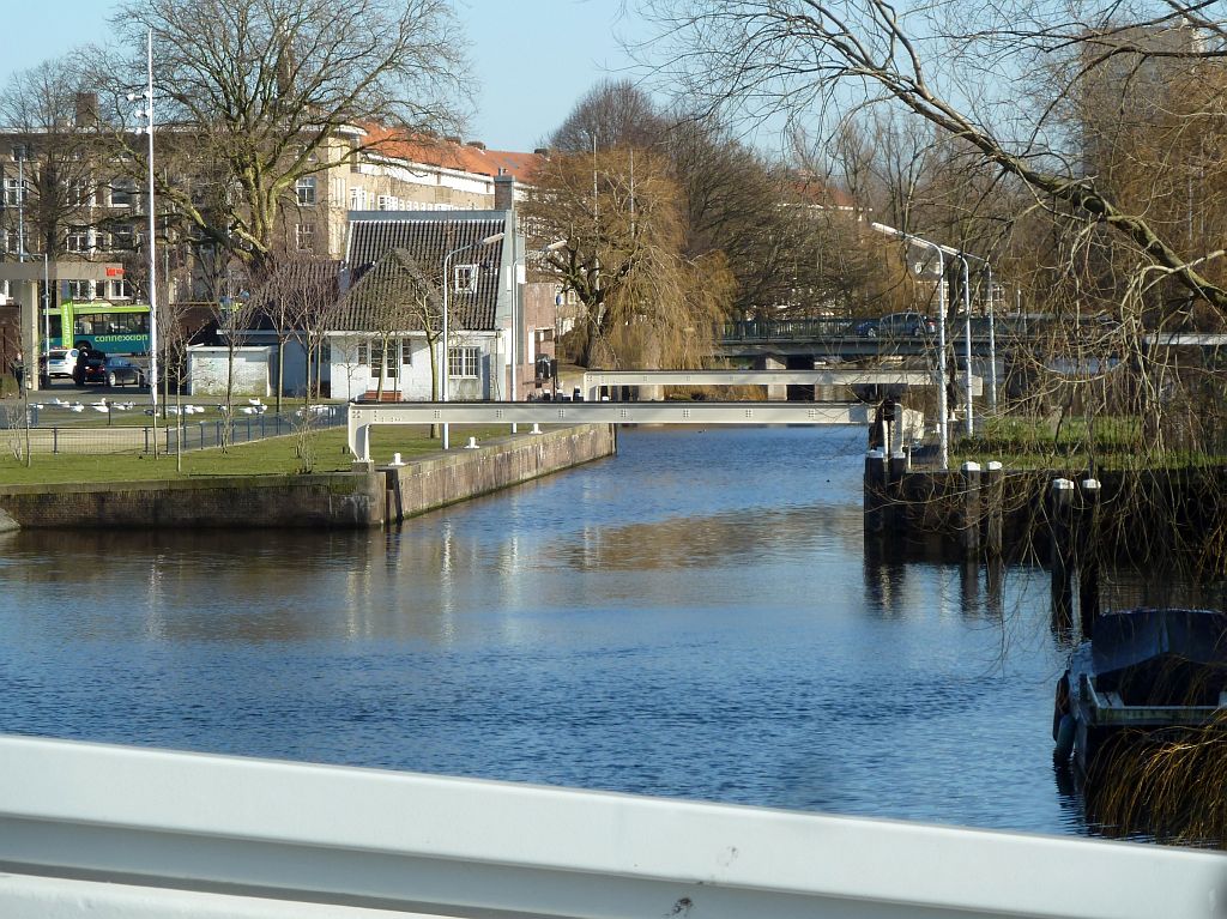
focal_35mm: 137
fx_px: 4854
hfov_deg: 14.4
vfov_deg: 10.8
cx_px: 614
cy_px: 460
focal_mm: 22.5
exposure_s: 1/250
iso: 80
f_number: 4.5
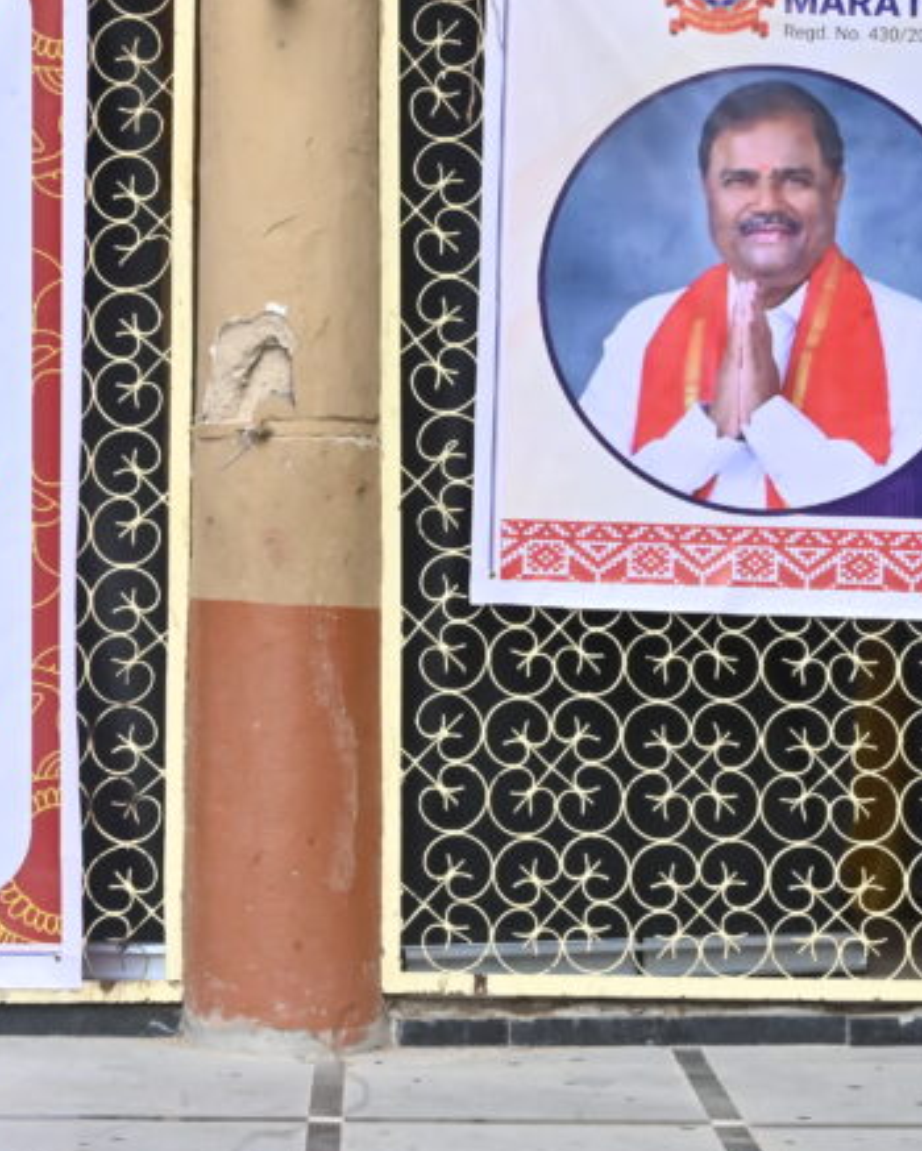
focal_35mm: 101
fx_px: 3443
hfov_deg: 15.2
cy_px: 381
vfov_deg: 18.9
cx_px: 348
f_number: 22
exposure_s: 1/125
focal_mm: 46
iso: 1000
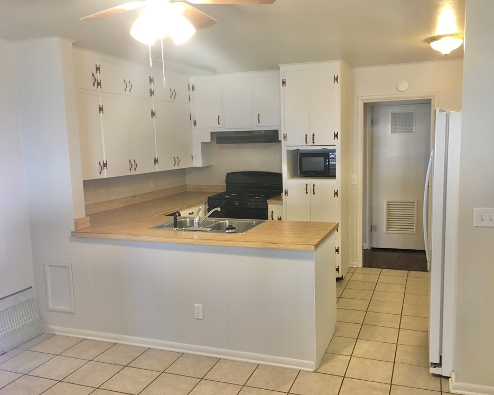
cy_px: 202
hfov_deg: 57.1
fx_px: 453
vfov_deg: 47.1
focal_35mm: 31
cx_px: 266
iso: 80
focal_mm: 4.15
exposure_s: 1/30
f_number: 2.2
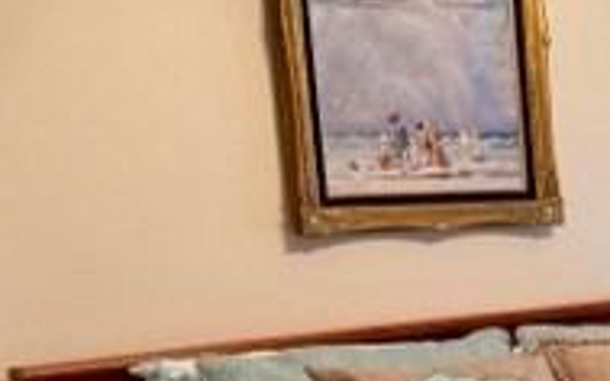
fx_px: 1429
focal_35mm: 86
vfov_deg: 14.6
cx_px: 846
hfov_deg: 21.2
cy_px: 481
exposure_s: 1/60
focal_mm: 6.76
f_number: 1.78
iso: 125
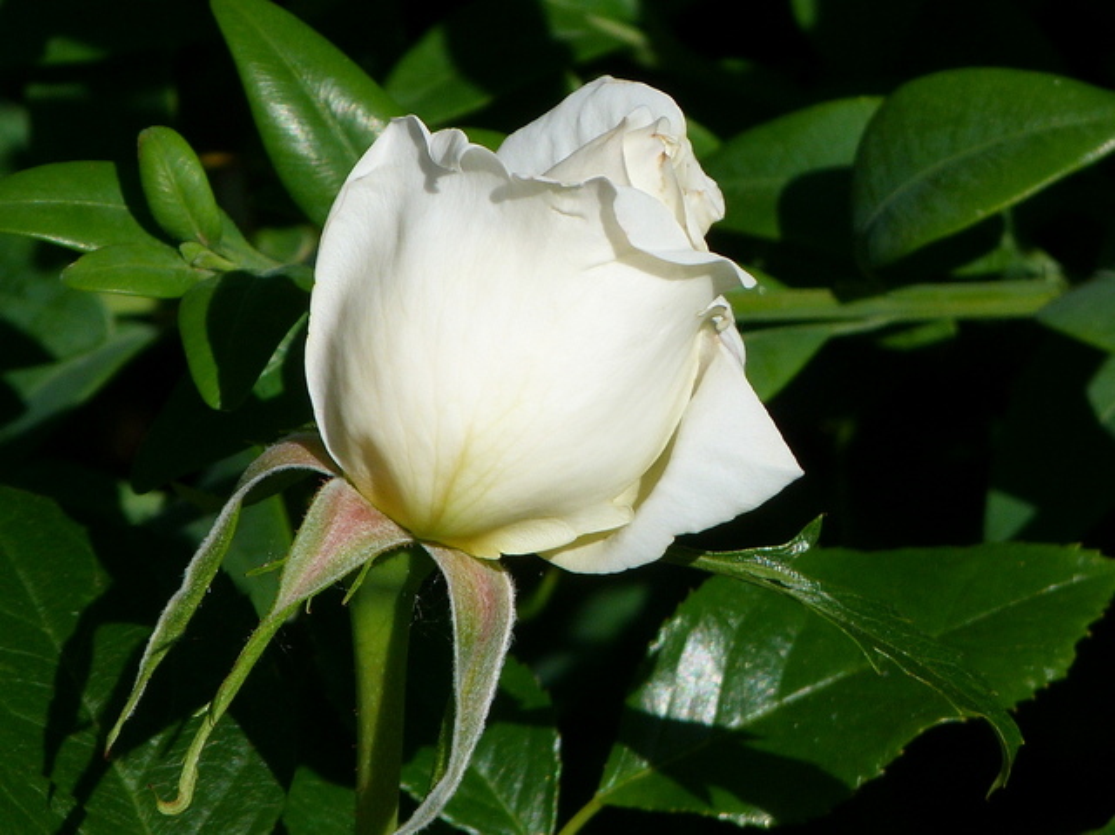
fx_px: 25717
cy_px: 418
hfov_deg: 2.5
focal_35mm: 799
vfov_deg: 1.9
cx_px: 558
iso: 80
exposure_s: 1/640
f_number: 5.6
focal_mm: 108
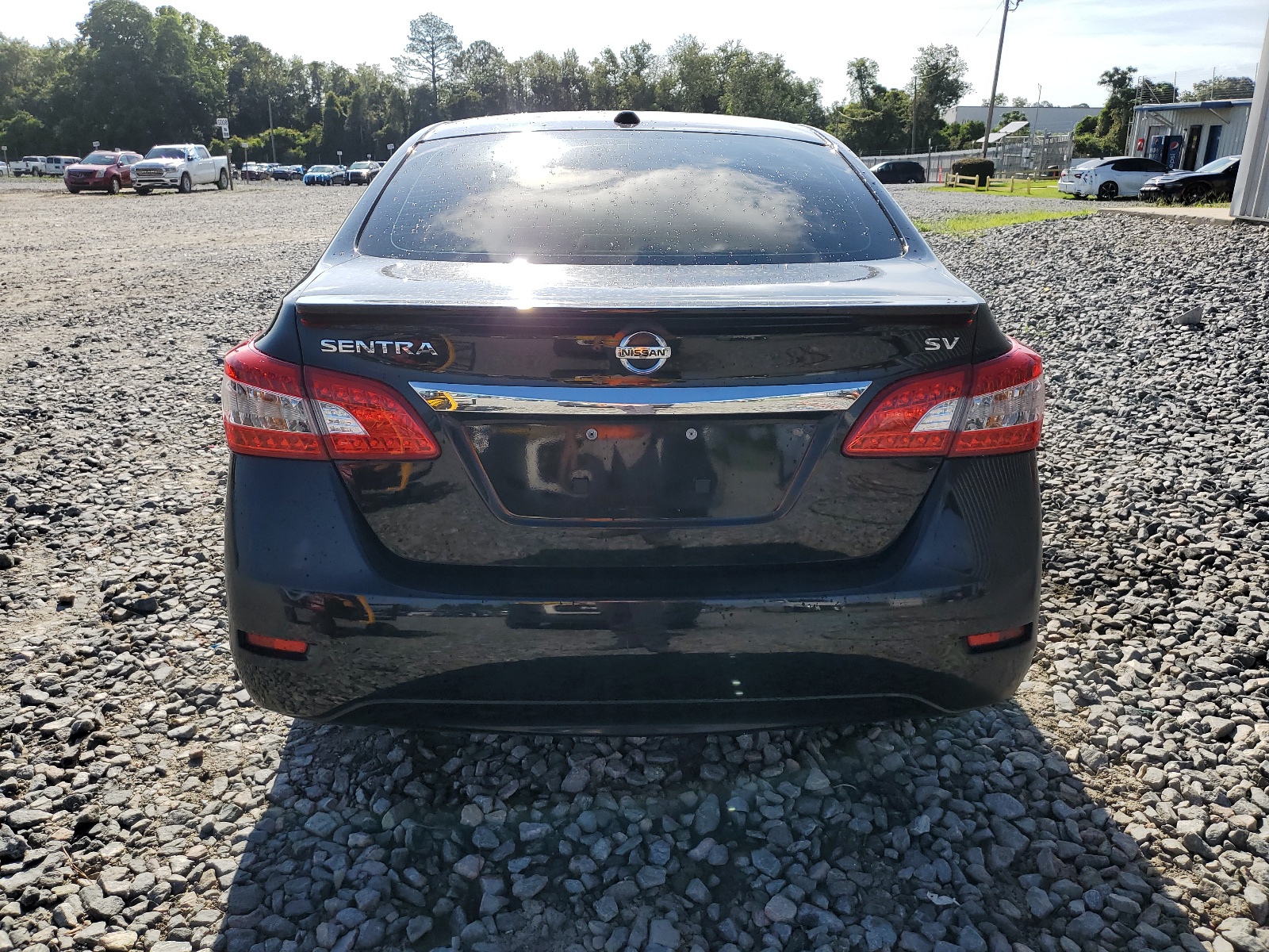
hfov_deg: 67.3
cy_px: 476
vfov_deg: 53.1
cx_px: 634
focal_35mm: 26
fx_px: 953
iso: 50
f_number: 1.5
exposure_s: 1/3333
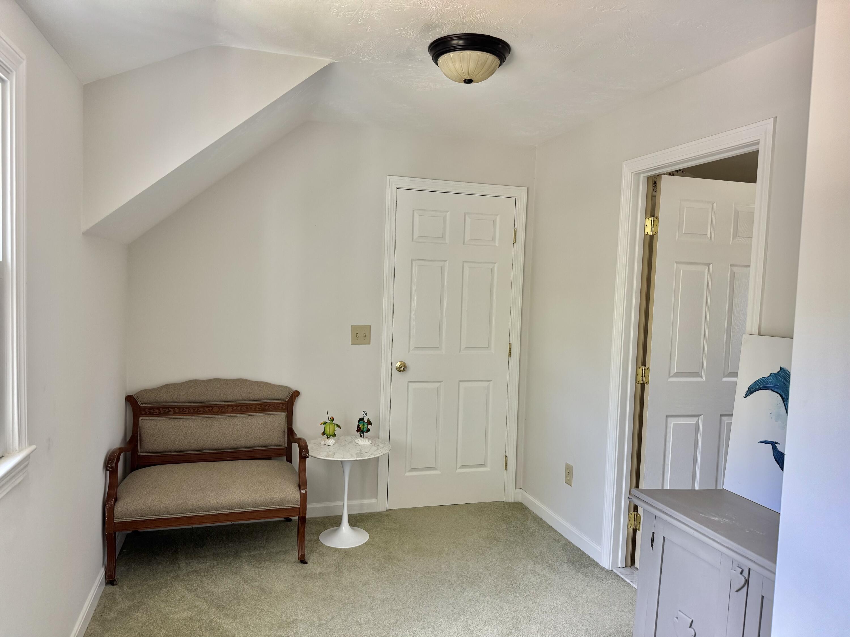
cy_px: 318
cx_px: 425
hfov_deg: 71.6
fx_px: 589
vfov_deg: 56.8
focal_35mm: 24
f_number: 1.78
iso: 160
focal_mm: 6.76
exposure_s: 1/60
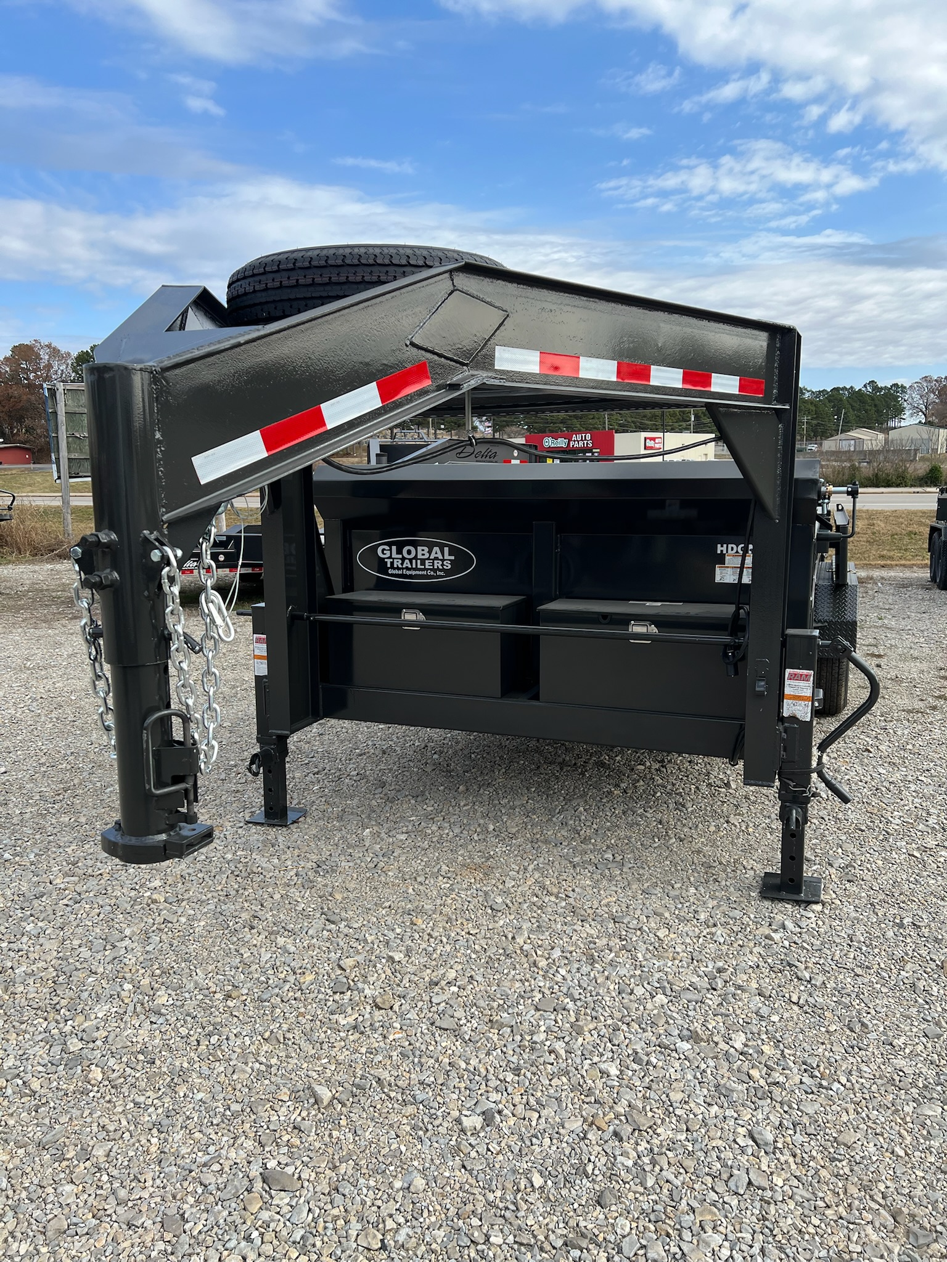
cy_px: 631
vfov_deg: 67.3
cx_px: 474
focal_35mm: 26
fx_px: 948
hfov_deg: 53.1
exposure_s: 1/2404
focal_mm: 5.7
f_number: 1.5
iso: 50
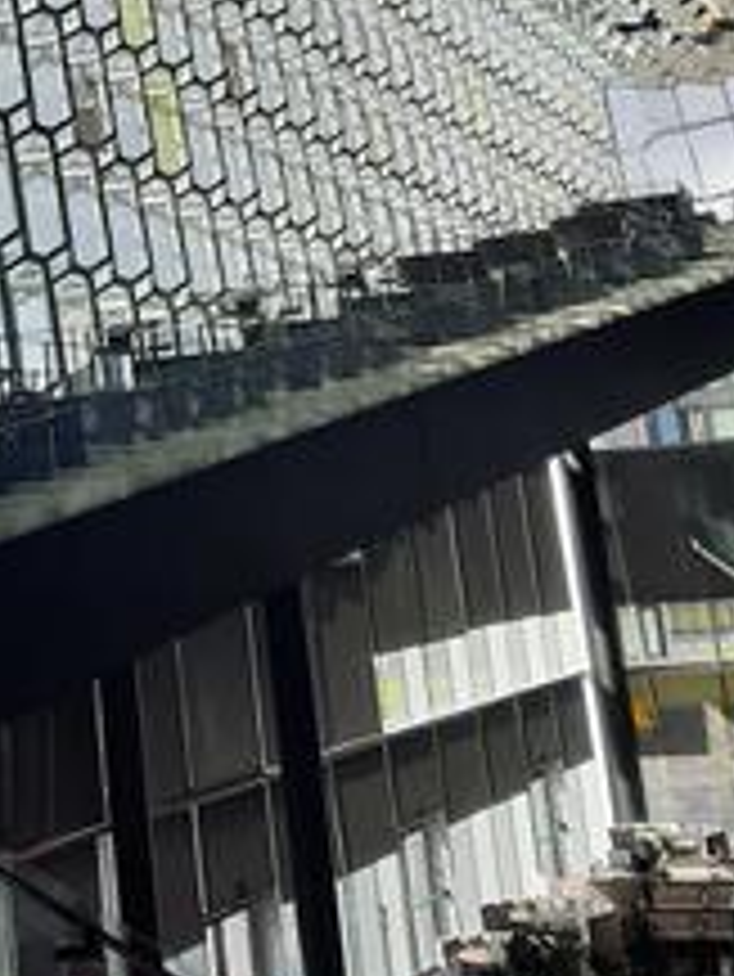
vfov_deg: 26.7
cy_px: 13
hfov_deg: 20.8
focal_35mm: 69
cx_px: 59
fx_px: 1949
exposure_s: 1/149
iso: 32
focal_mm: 4.6
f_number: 2
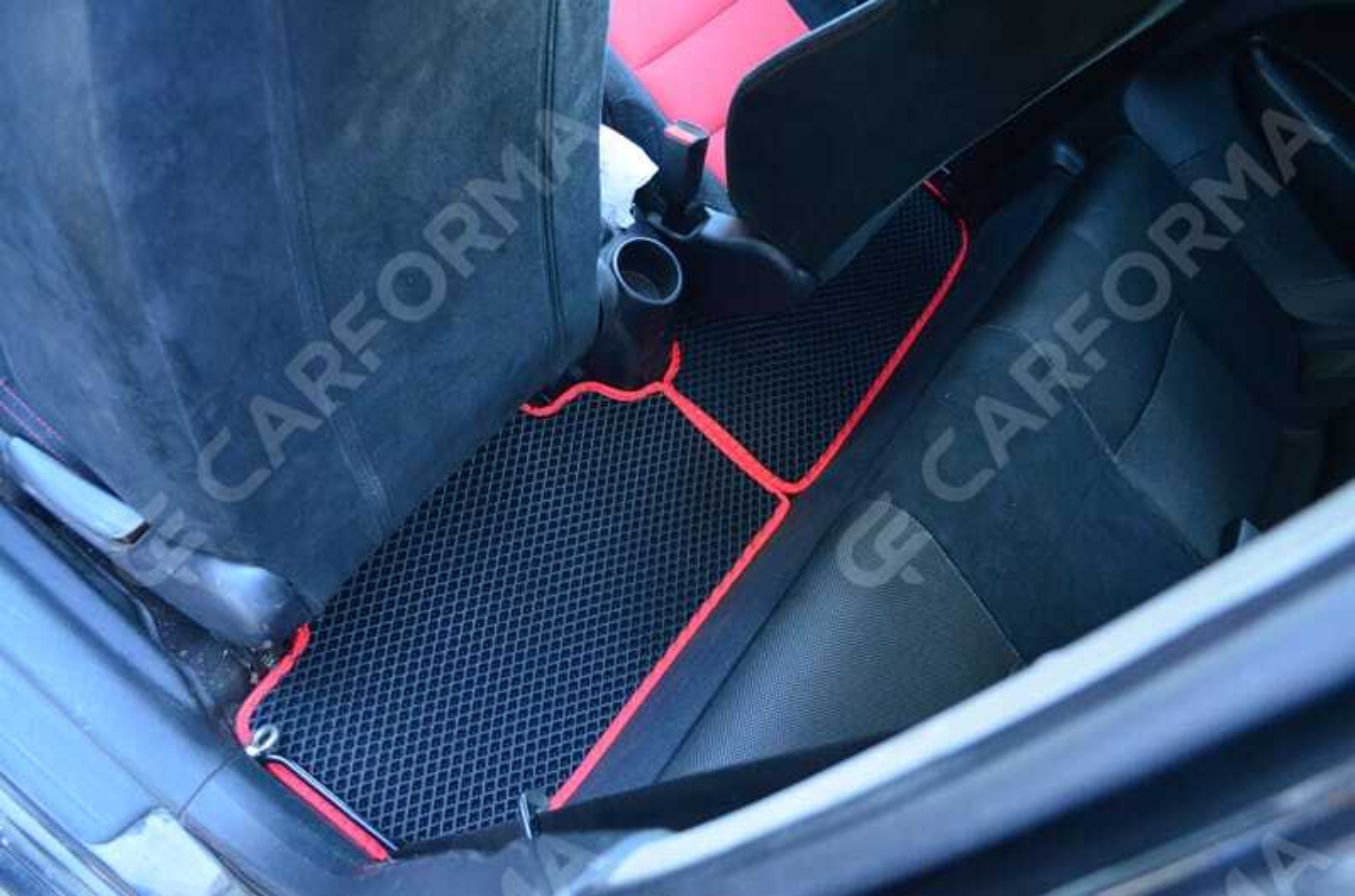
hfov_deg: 67.5
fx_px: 1014
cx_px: 678
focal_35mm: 27
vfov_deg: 47.7
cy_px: 448
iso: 2500
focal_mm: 18
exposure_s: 1/30
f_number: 3.5
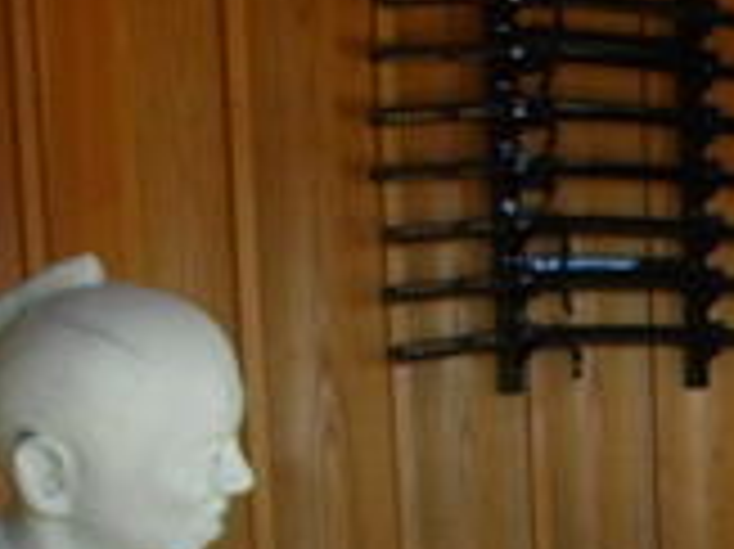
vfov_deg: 16.1
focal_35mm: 88
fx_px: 1865
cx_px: 1000
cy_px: 648
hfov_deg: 20.1
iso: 206
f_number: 2.9
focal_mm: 5.7
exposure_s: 1/100
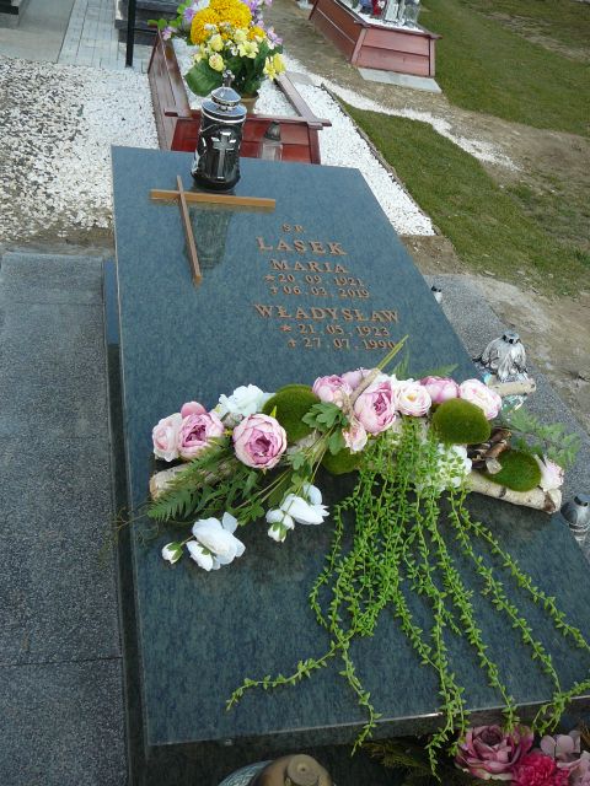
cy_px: 393
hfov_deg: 40.7
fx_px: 795
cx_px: 295
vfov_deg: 52.6
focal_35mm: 35
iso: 80
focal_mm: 5.2
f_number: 2.8
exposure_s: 1/500
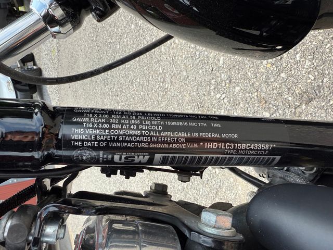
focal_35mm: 24
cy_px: 125
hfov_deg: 71.6
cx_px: 166
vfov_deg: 56.8
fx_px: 231
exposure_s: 1/755
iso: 40
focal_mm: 2.22
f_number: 2.2
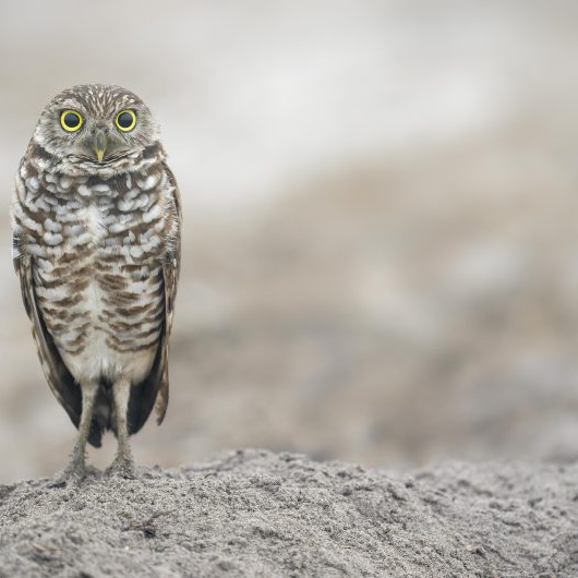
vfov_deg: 2.3
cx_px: 299
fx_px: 14527
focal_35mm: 769
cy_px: 288
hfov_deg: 2.3
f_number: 4
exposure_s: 1/60
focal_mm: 600
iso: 3200
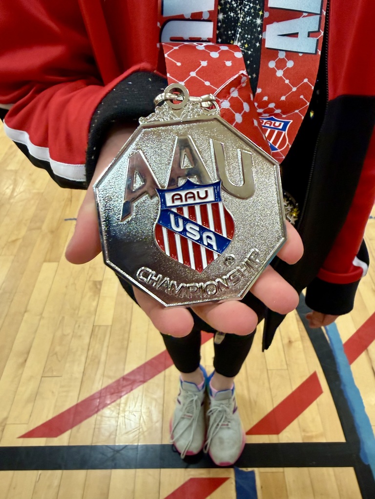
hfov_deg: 56.8
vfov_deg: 71.6
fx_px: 347
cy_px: 250
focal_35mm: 24
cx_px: 188
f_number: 2.2
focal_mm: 2.22
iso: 200
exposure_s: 1/60
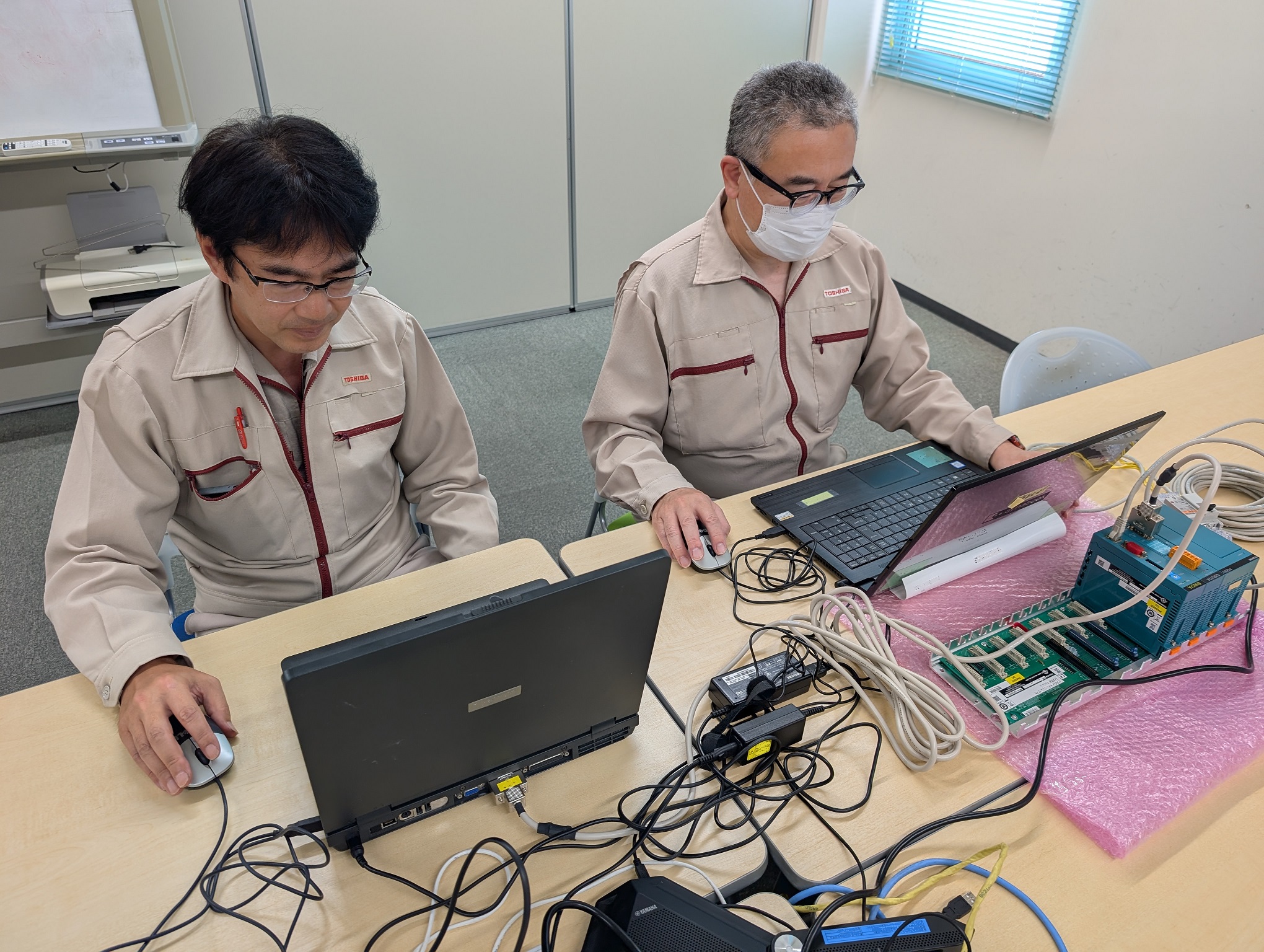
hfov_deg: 71.5
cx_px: 632
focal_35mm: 24
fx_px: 878
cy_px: 476
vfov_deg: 56.9
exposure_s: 1/33.3
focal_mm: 6.9
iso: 24
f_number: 1.68
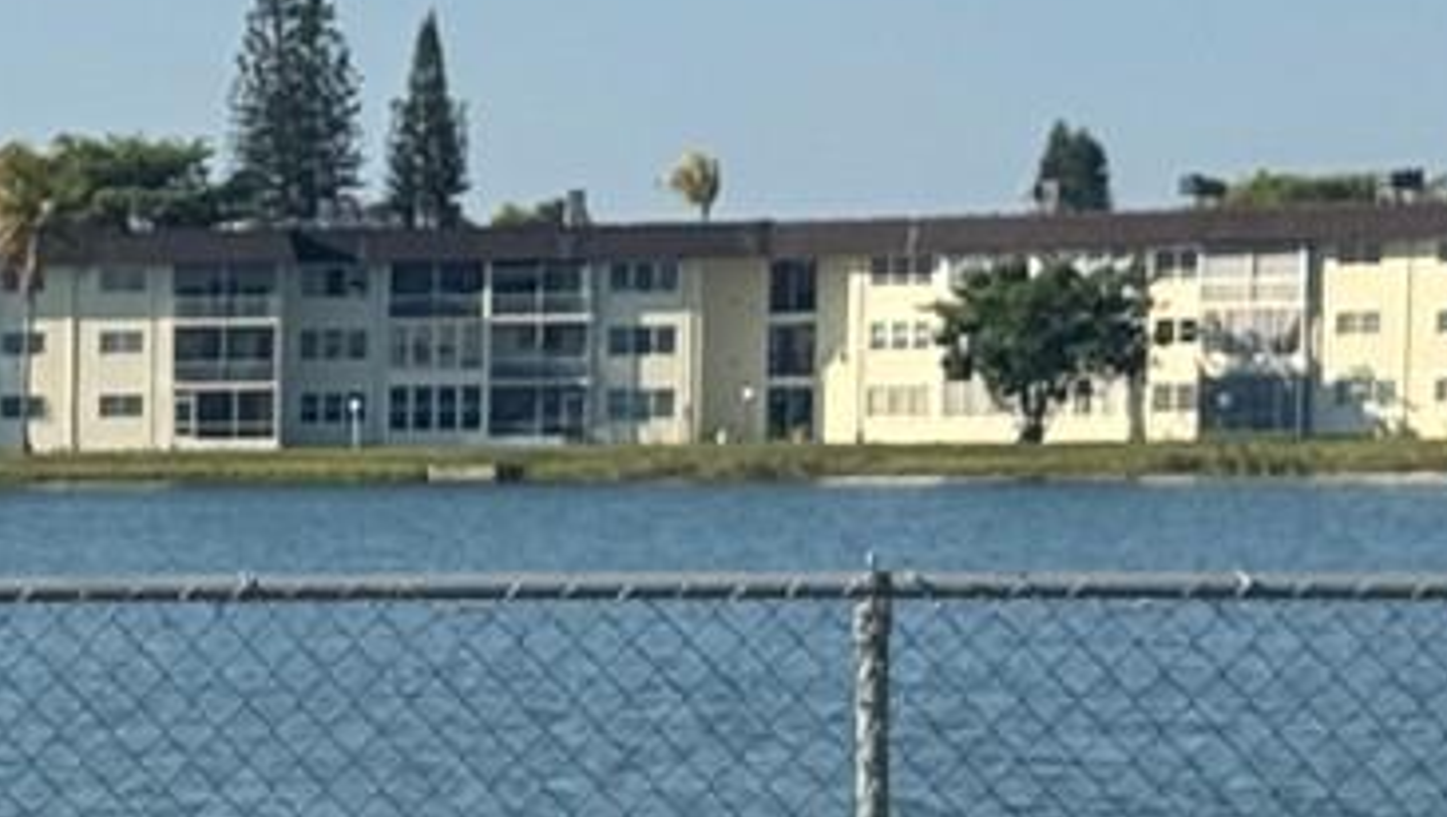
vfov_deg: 5.3
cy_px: 1110
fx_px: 8794
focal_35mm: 229
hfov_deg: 9.0
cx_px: -1094
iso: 64
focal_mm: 6.76
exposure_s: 1/4975
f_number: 1.78
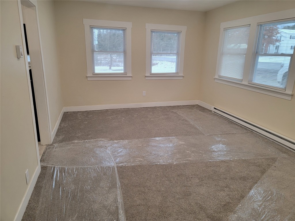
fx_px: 205
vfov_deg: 56.8
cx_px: 148
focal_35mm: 24
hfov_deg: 71.6
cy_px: 110
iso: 125
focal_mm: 6.7
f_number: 1.8
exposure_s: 1/120
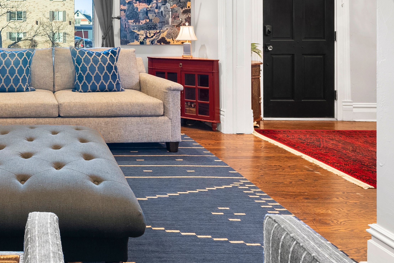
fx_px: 296
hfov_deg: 56.6
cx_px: 29
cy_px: 34
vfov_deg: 44.3
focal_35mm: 27
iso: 640
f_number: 8
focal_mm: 14
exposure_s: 1/2
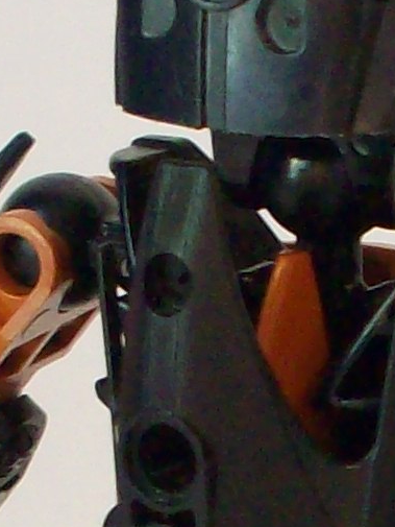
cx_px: 367
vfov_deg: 8.7
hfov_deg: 6.6
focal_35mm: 224
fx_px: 3407
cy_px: 614
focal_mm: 6.2
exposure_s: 1/8.95
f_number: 2.8
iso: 160
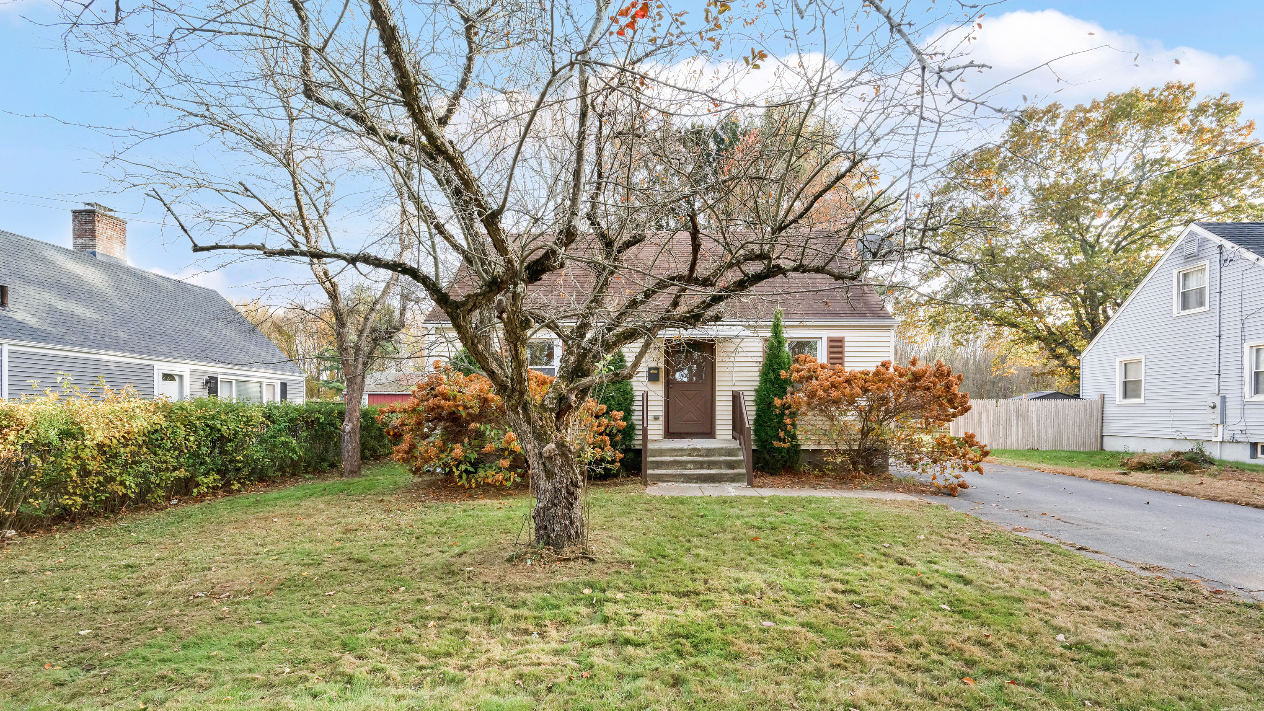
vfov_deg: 66.5
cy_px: 421
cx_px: 631
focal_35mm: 16
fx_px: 536
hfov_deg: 99.4
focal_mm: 15
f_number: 9
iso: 640
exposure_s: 1/320
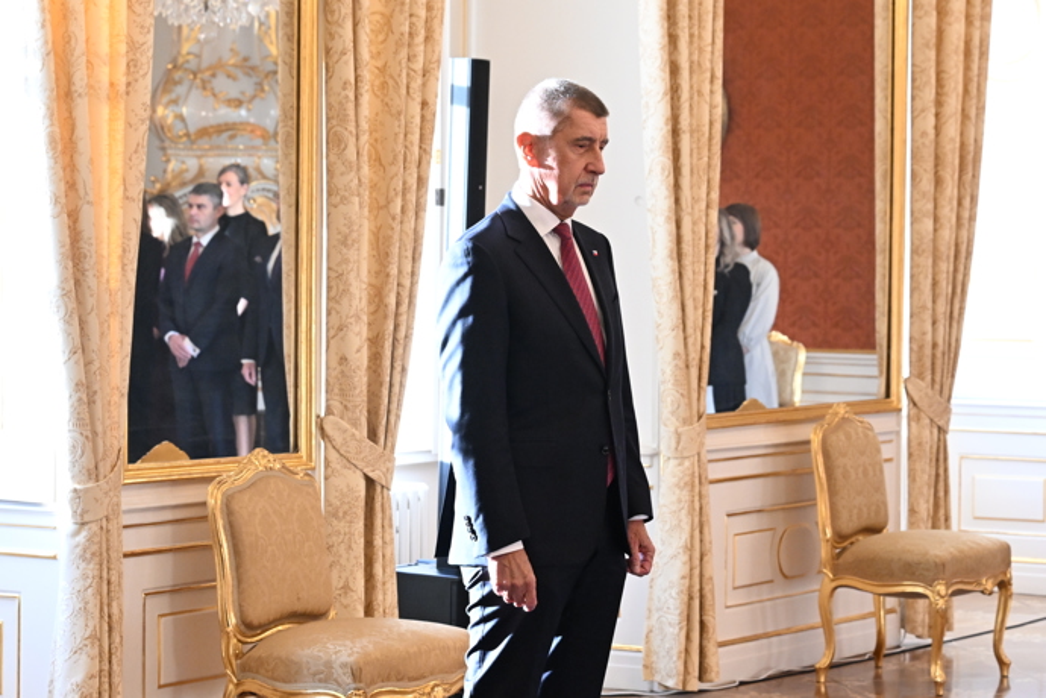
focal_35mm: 105
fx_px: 3051
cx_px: 523
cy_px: 349
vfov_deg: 13.0
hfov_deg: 19.5
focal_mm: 70
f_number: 5.6
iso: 3200
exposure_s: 1/320
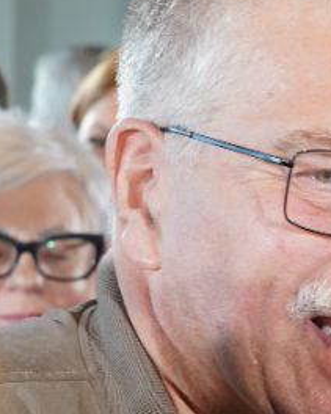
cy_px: 418
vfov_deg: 10.6
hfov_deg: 8.3
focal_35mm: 180
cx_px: 579
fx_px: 2205
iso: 1250
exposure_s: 1/100
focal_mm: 39
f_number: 5.6
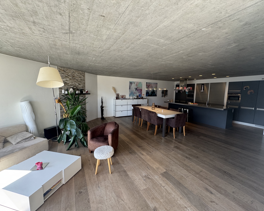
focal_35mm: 15
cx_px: 138
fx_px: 117
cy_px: 106
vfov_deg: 84.0
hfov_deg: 96.7
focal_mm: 2.22
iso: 160
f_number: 2.2
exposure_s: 1/99
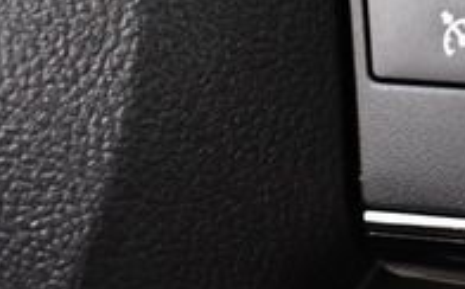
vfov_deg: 10.8
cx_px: 731
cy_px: 9
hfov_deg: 15.8
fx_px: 1519
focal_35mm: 120
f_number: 3.5
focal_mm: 18
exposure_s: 1/60
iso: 4000
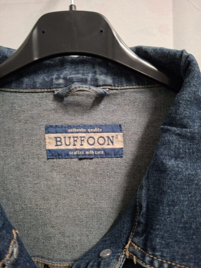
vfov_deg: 73.9
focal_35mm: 23
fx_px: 178
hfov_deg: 58.9
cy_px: 134
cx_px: 100
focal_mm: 5.54
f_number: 1.8
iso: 500
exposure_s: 1/25
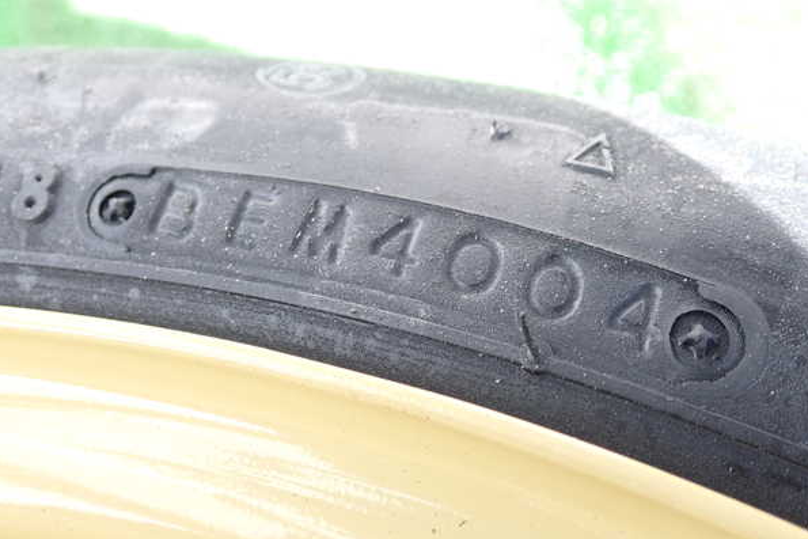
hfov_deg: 45.4
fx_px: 965
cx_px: 405
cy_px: 272
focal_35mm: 43
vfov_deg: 31.2
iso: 125
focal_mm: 7.31
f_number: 2.8
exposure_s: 1/80
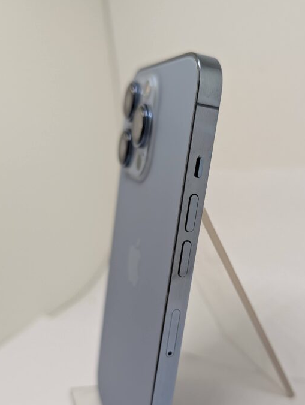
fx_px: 387
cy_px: 238
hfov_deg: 42.8
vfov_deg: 55.0
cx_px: 183
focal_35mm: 33
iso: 28
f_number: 1.68
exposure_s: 1/42.2
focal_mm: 6.9
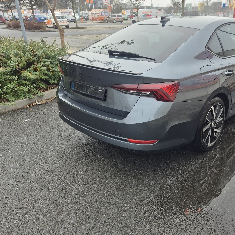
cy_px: 112
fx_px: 230
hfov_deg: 52.3
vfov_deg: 54.0
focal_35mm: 30
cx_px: 168
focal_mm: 5.4
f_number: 1.8
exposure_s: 1/180
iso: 32
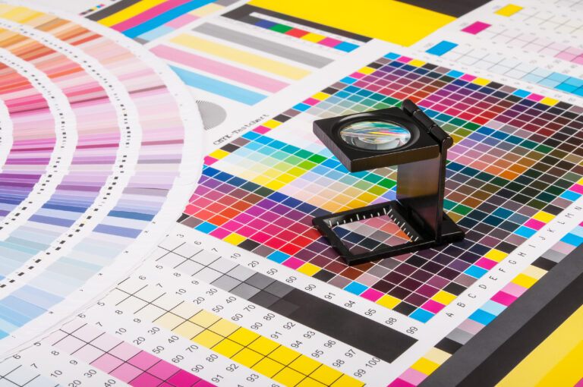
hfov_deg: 22.6
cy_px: 194
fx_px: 1456
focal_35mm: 90
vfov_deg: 15.1
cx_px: 292
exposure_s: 1/160
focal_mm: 60
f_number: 18
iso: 200
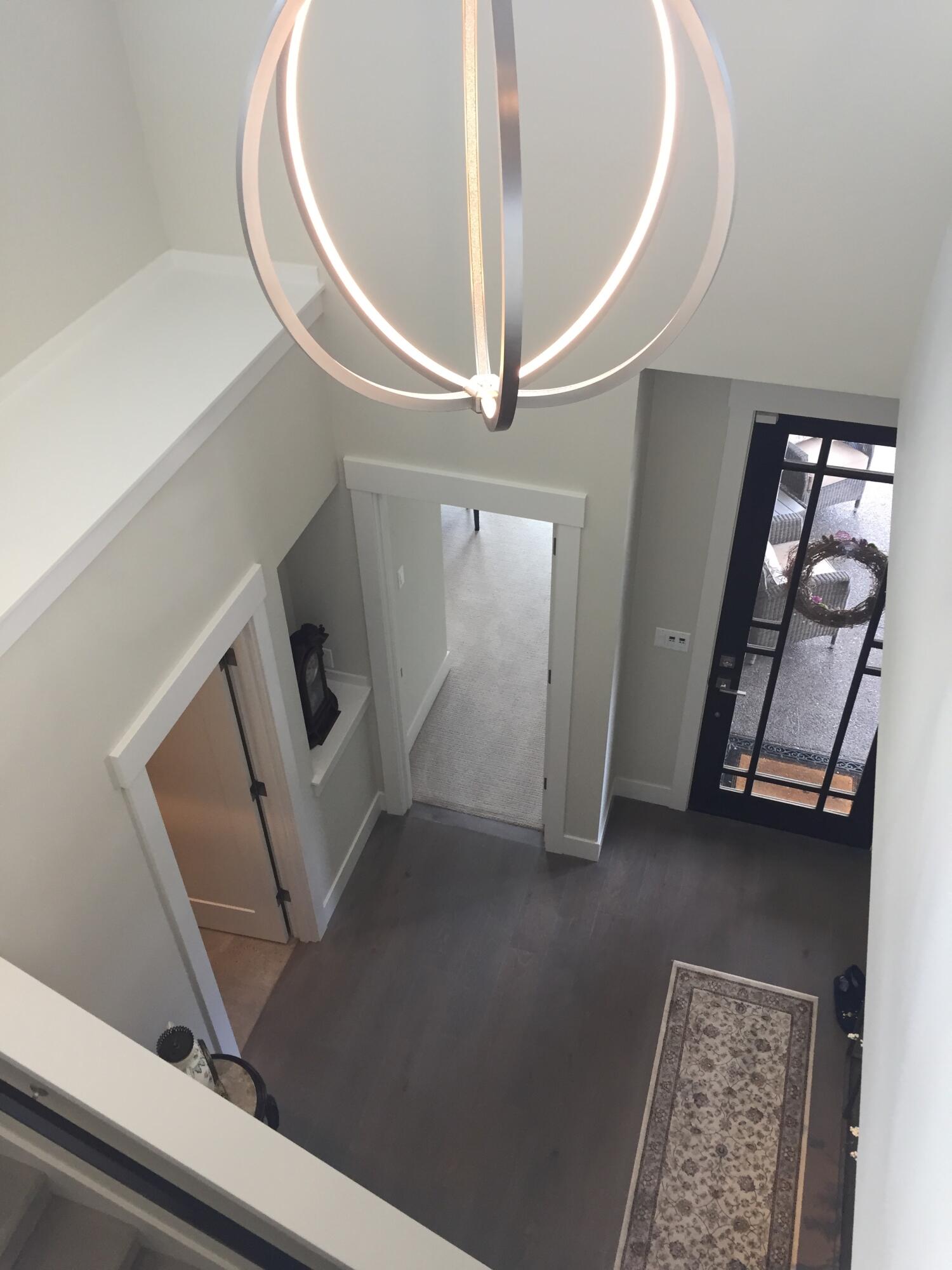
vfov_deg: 61.7
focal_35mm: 29
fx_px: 1063
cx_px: 476
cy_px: 635
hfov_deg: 48.2
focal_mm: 4.15
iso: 50
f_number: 2.2
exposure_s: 1/33
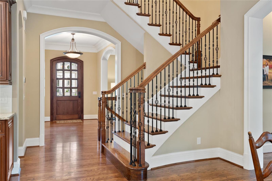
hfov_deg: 62.0
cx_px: 136
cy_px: 90
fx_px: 227
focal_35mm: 30
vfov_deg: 43.6
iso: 400
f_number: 7.1
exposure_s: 1/1.67
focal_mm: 15
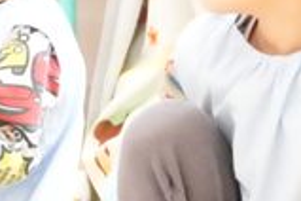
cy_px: 3
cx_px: -62
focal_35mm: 410
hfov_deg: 5.0
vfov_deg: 3.3
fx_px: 3430
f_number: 10
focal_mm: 109
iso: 40000
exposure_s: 1/622
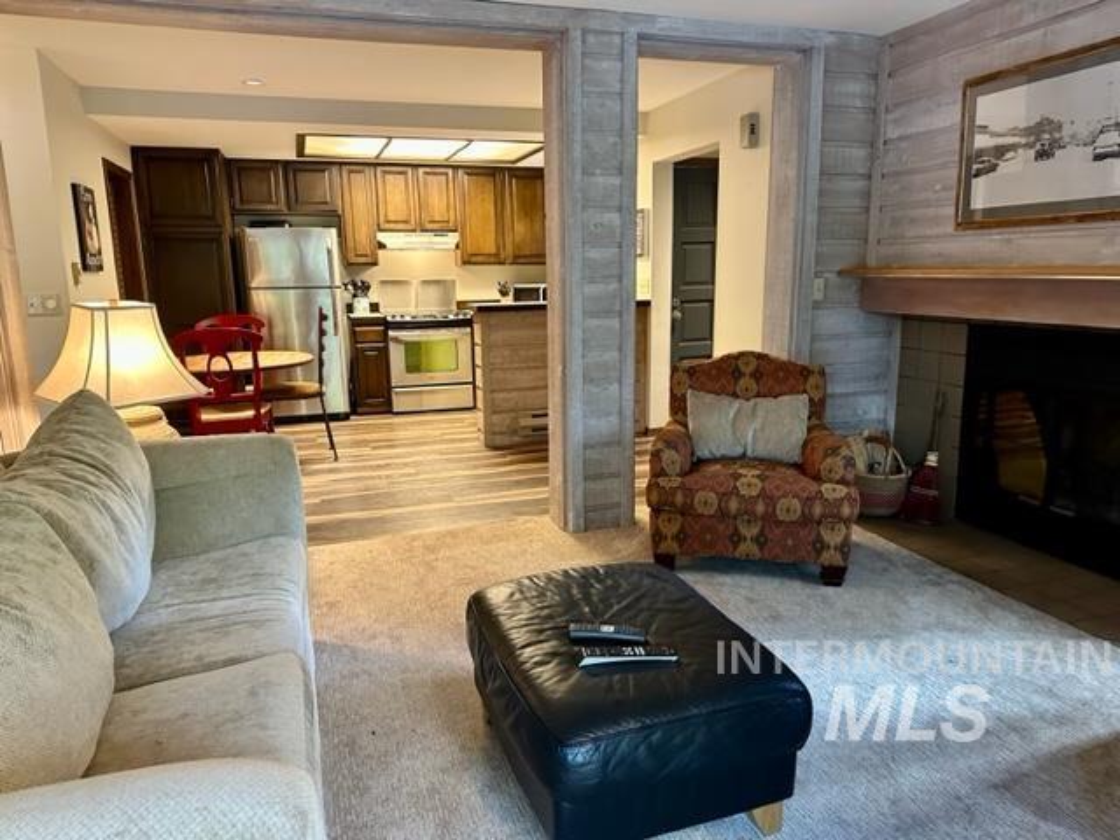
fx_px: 777
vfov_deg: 56.8
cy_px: 420
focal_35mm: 24
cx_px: 560
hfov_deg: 71.6
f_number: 1.78
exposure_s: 1/60
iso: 640
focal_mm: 6.86
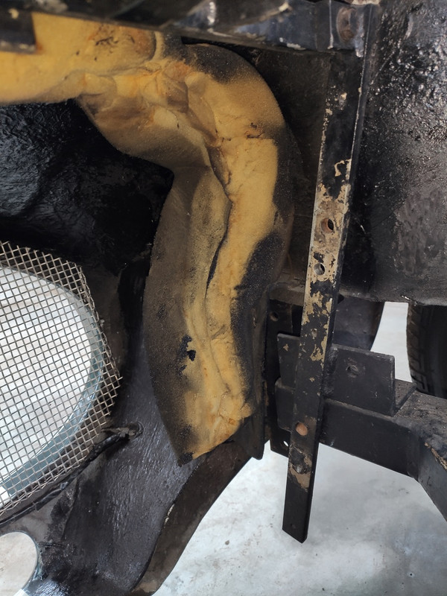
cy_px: 298
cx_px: 224
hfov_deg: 53.1
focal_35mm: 26
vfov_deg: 67.3
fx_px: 448
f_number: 1.75
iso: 477
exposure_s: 1/25
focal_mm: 4.77
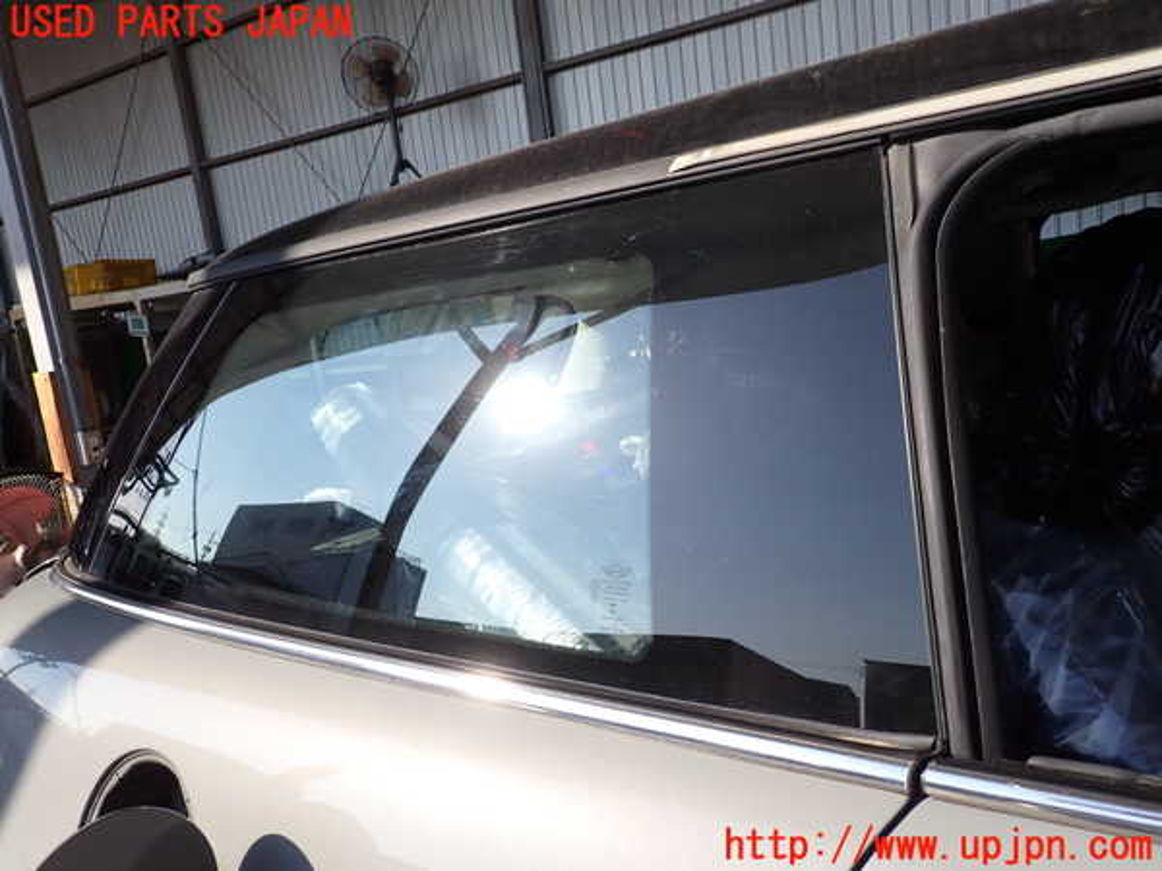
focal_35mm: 25
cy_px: 436
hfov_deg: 69.4
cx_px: 581
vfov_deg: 54.9
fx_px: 839
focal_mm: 4.5
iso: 100
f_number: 2.8
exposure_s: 1/640
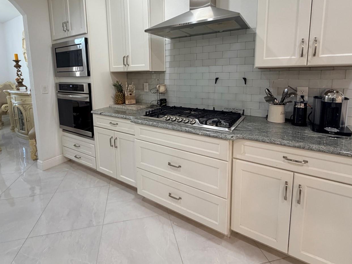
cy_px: 96
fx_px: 183
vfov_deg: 70.2
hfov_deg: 87.7
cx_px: 168
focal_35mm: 18
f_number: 2.2
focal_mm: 2.22
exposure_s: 1/120
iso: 250
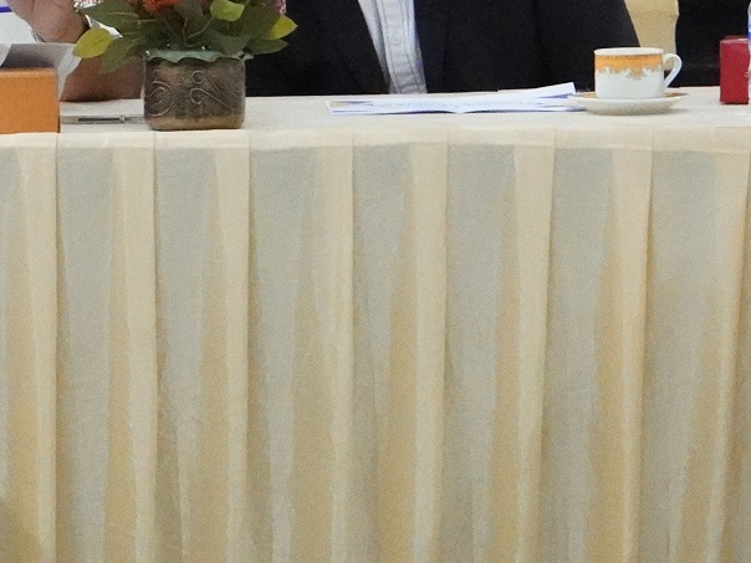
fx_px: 4838
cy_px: -95
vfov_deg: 6.6
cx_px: 66
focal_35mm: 223
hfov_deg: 8.8
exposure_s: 1/250
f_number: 7.1
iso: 40000
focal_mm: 70
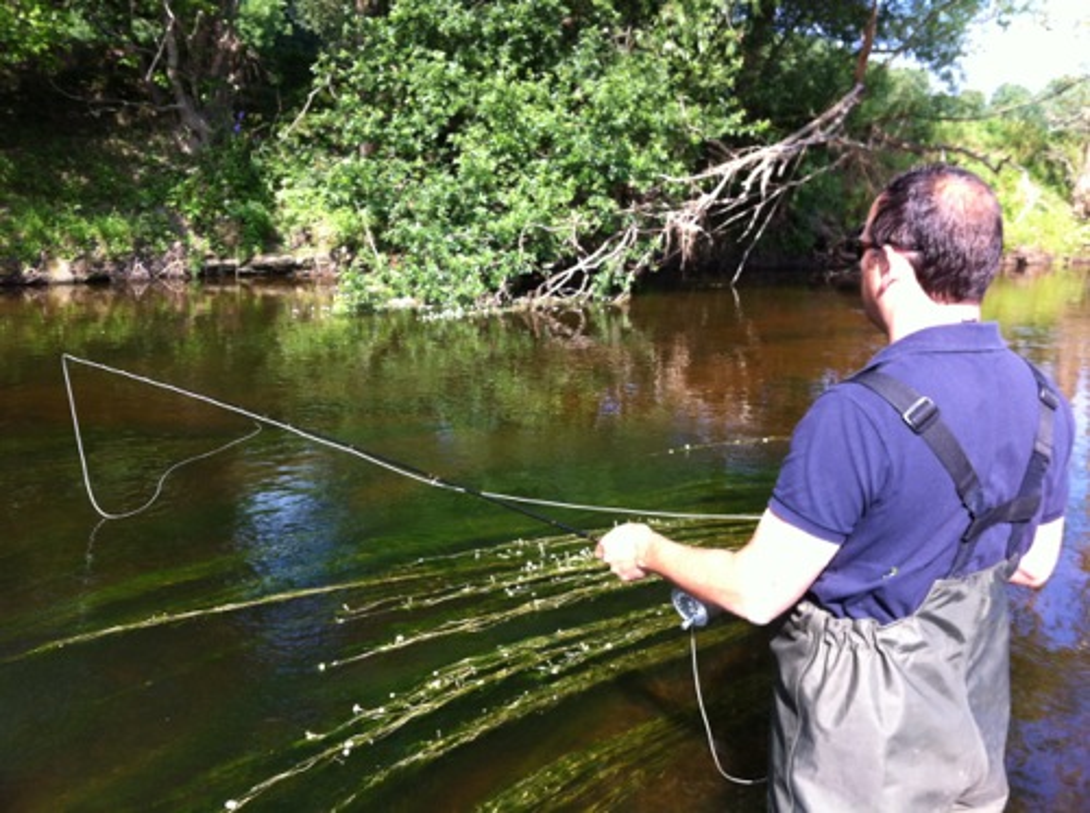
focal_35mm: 35
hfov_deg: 52.7
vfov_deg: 40.6
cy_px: 406
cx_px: 545
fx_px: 1100
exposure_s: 1/262
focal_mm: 3.85
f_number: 2.8
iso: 80
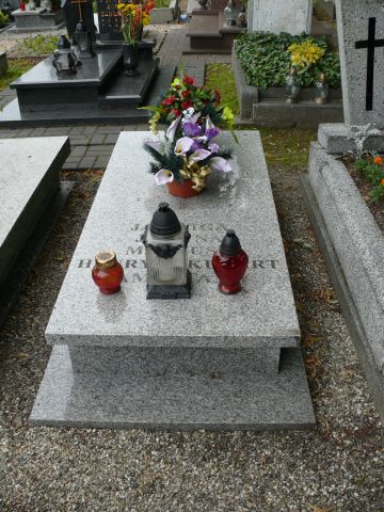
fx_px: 518
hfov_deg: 40.7
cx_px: 192
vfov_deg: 52.6
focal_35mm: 35
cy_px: 256
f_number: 4
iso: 100
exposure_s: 1/100
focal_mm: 7.4
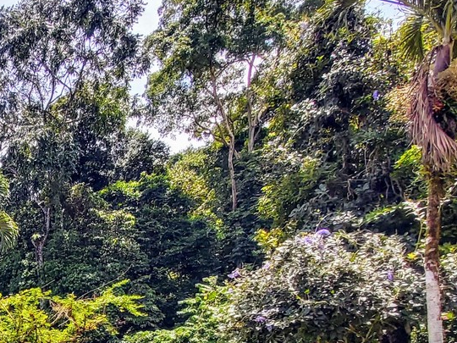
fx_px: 422
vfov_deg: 36.9
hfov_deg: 44.5
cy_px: 380
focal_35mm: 32
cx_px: -36
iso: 40
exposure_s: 1/801
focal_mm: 1.42
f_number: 2.2
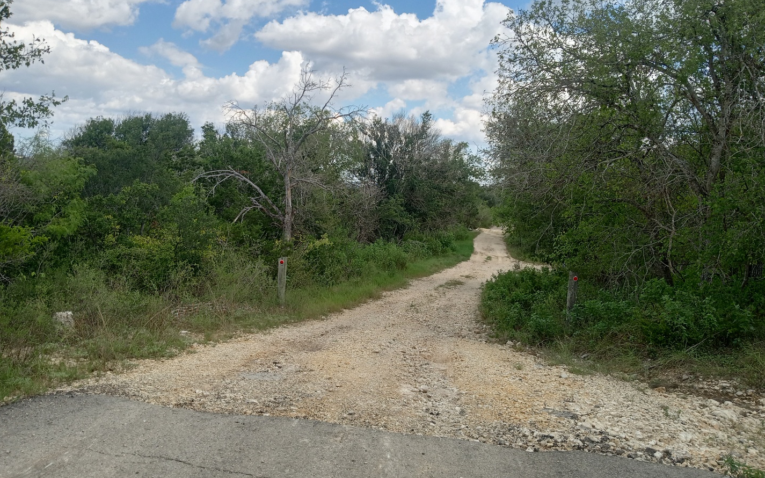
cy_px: 222
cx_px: 384
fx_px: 625
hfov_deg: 62.9
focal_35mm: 30
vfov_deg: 41.8
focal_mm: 3.71
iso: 100
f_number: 2.2
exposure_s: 1/1009
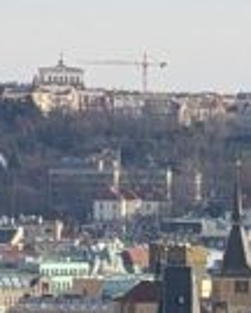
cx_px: 638
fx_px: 7596
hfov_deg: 1.9
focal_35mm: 818
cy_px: 677
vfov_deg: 2.4
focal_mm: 17.91
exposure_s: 1/483
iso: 44
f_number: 2.8
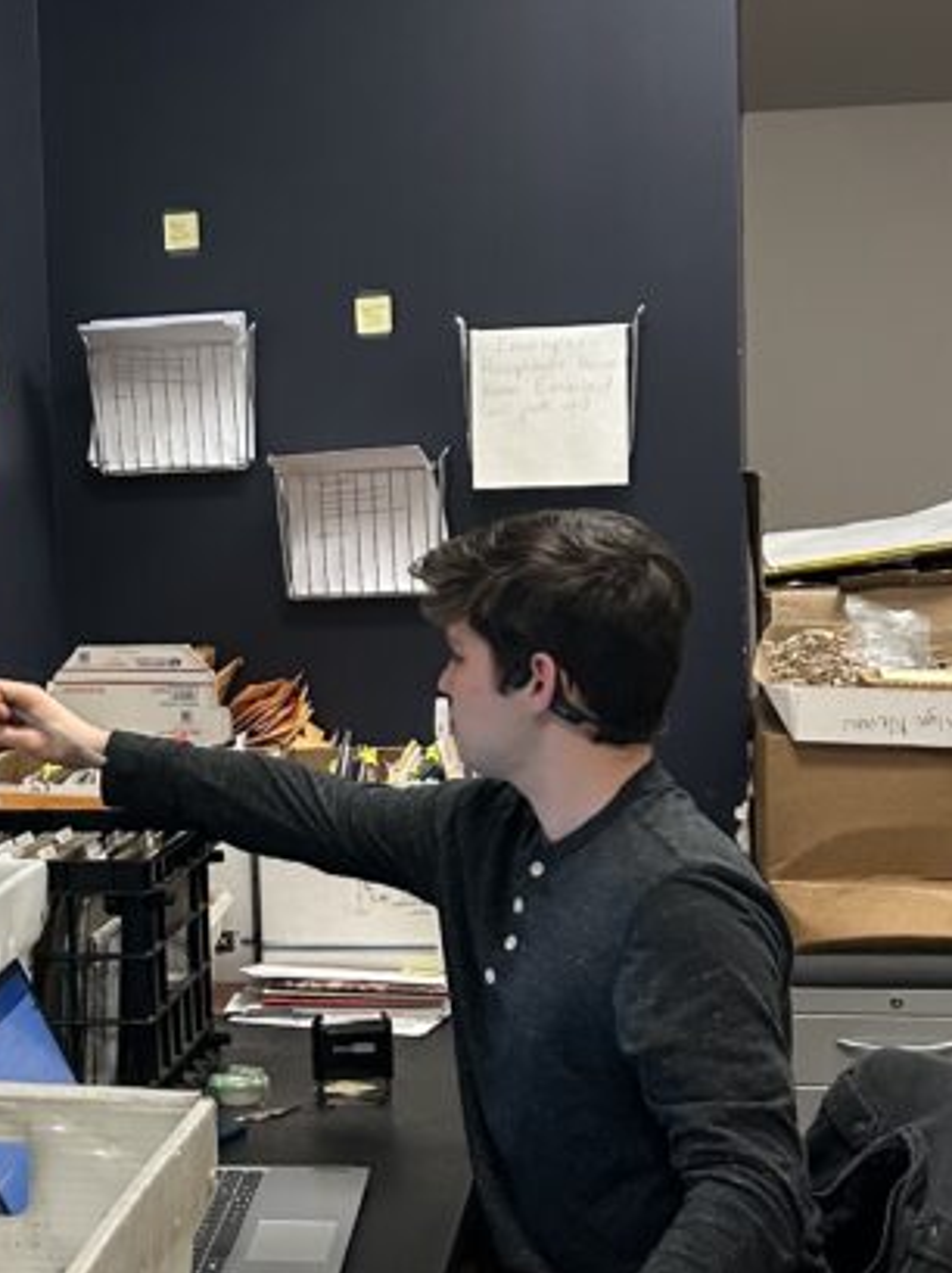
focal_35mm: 73
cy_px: 624
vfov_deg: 26.7
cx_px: 159
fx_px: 2681
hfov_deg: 19.9
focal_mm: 5.7
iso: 160
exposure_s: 1/60
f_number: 1.5
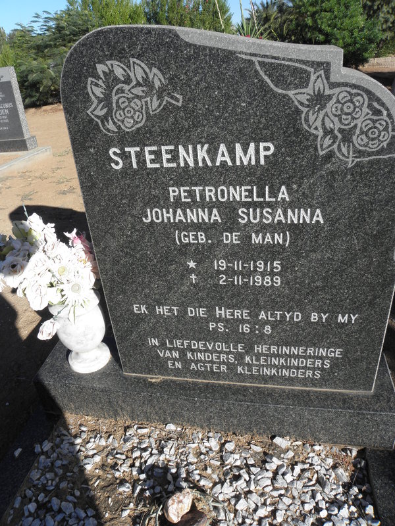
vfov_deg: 67.3
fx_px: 396
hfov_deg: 53.1
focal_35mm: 26
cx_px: 198
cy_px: 263
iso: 64
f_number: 5.6
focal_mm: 4.6
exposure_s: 1/250
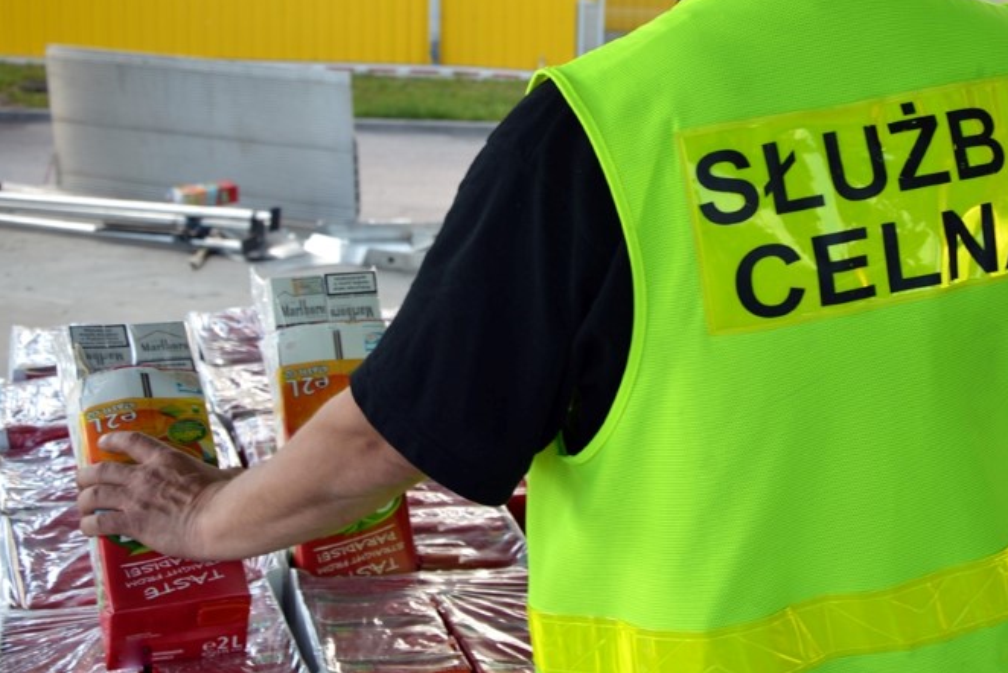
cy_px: 279
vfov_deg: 23.4
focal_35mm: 58
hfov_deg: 34.5
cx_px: 533
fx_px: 1625
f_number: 5.6
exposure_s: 1/125
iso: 160
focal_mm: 32
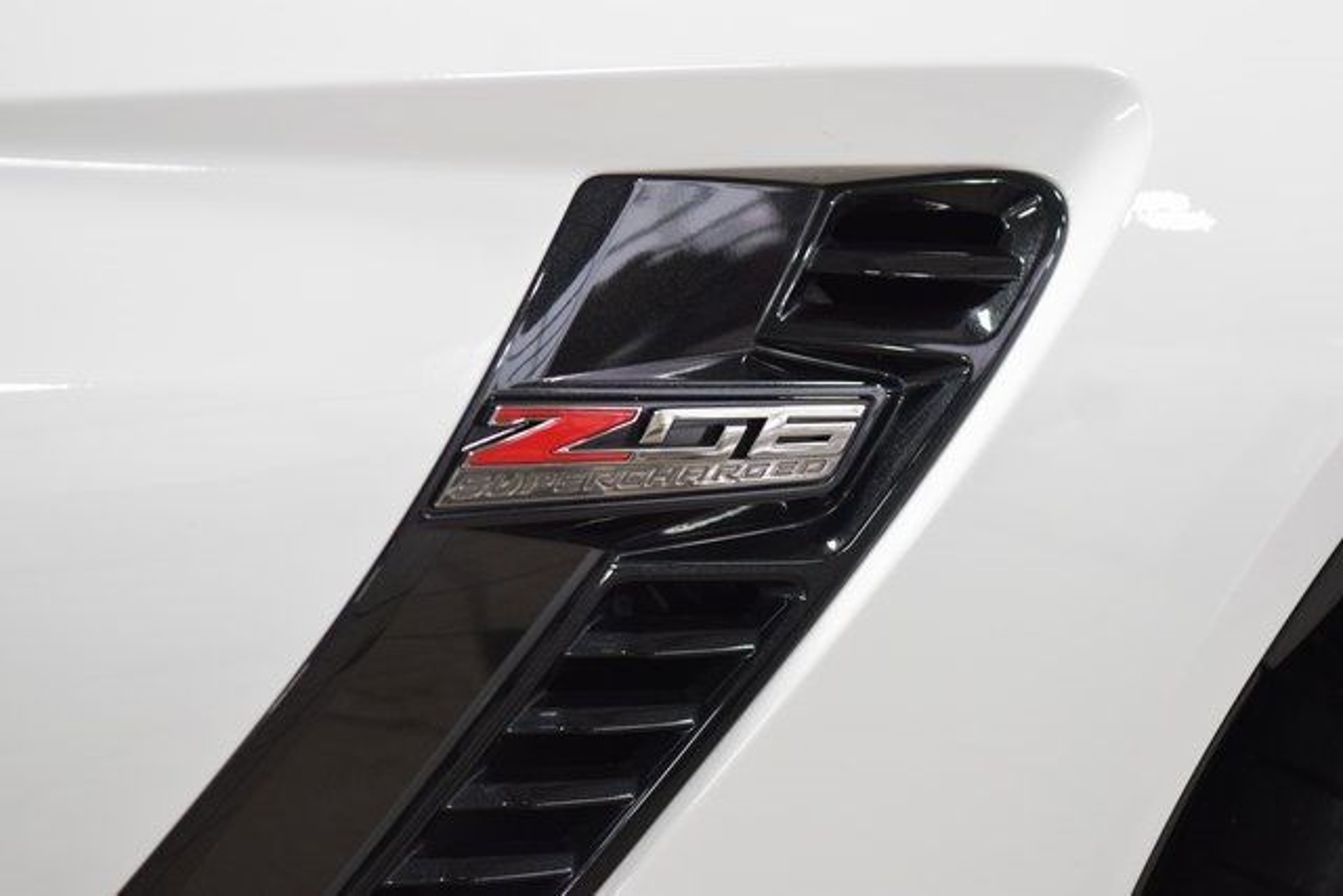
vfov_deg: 13.0
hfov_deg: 19.5
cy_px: 448
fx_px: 3918
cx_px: 672
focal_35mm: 105
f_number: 4
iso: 1600
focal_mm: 70
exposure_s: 1/125
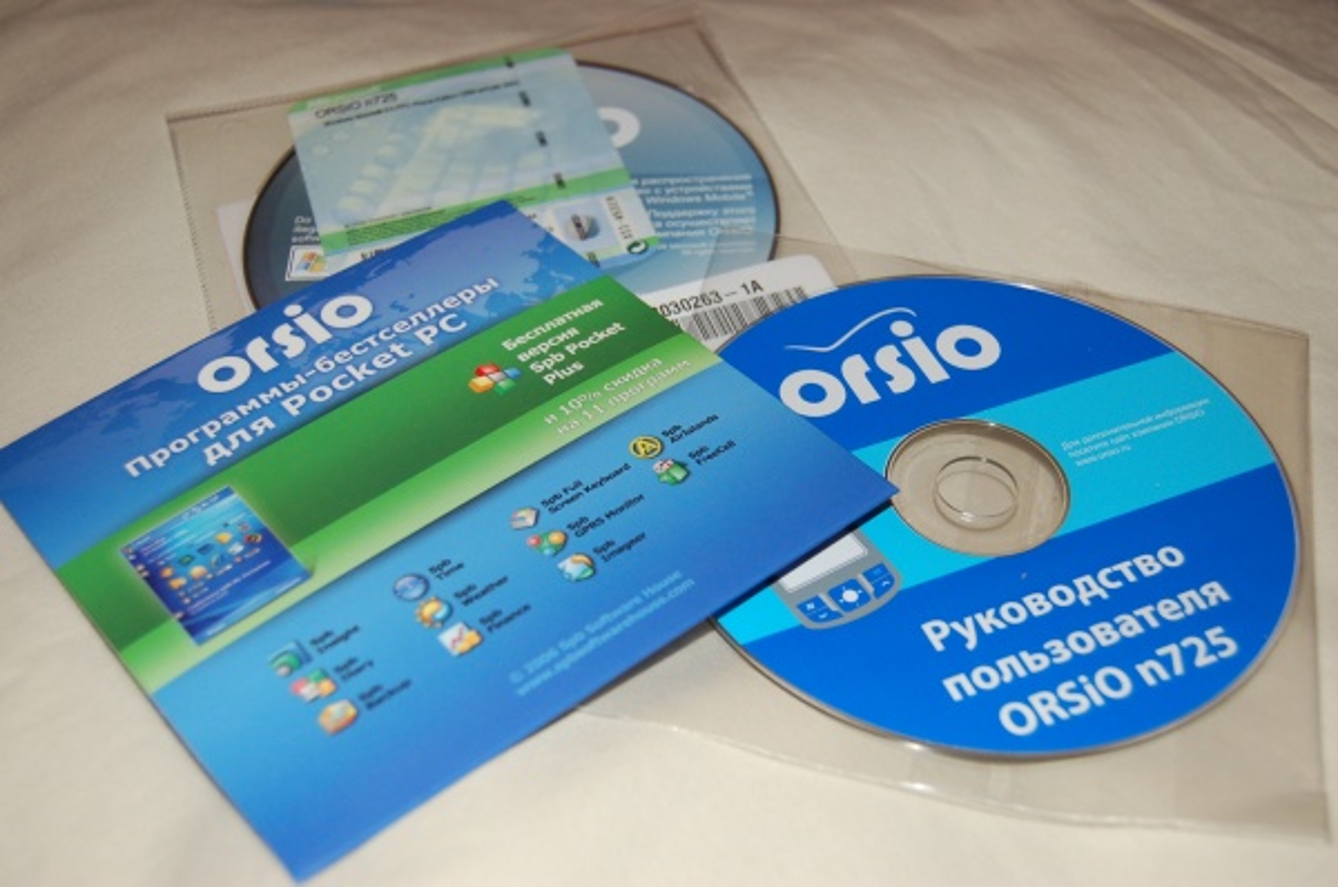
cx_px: 669
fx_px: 1725
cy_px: 444
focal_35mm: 46
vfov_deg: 28.8
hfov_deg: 42.4
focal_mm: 31
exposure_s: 1/60
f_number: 4.5
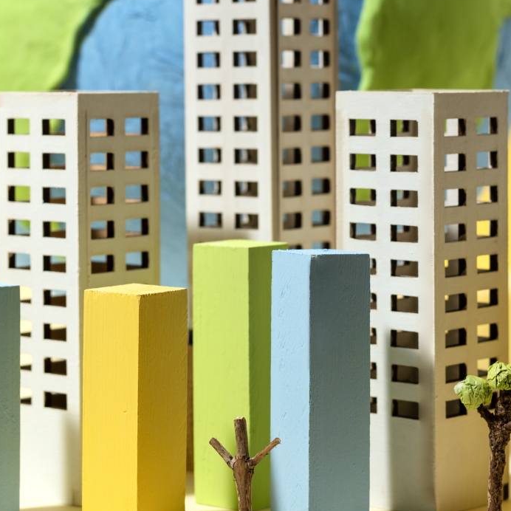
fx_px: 1971
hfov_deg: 14.8
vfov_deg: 14.7
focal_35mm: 118
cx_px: 208
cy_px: 84
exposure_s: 1/125
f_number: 5.6
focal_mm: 50
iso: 160
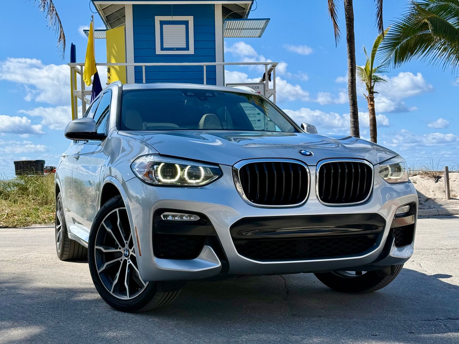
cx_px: 230
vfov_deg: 30.3
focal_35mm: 48
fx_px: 636
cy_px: 172
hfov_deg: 39.7
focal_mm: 6.76
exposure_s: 1/4329
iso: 64
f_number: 1.78
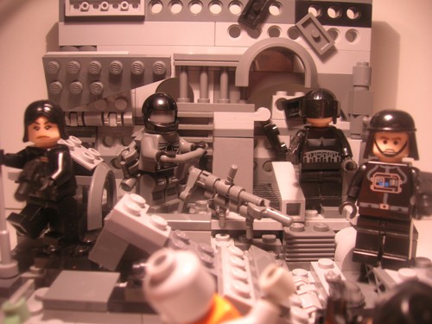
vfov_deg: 41.8
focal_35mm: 34
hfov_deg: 54.0
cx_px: 216
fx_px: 424
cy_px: 162
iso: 50
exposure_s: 1/29.2
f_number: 2.9
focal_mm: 5.7
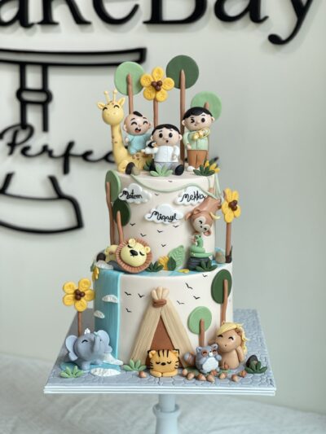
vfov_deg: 30.3
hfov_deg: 22.9
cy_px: 217
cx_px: 163
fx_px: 803
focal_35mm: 64
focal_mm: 7.5
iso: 40
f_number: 2.2
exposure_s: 1/121
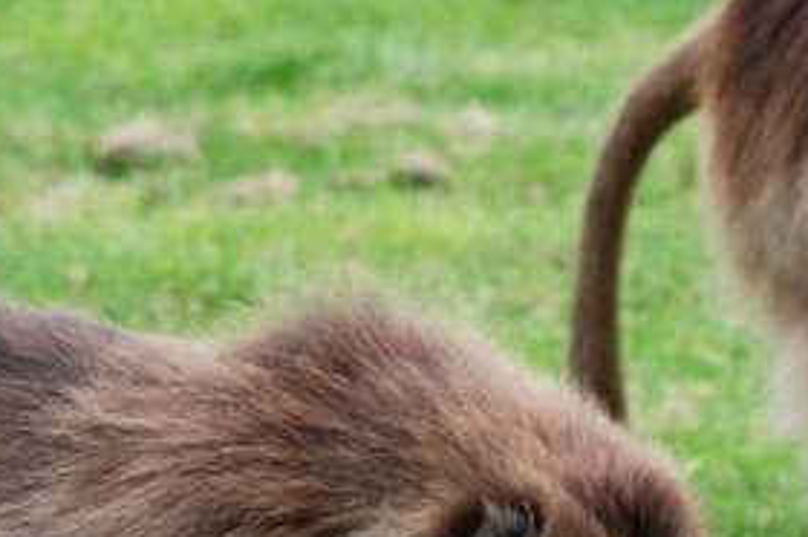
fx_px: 14796
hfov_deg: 3.1
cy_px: 524
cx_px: 698
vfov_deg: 2.1
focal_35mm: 660
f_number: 4.2
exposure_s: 1/320
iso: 200
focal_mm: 120
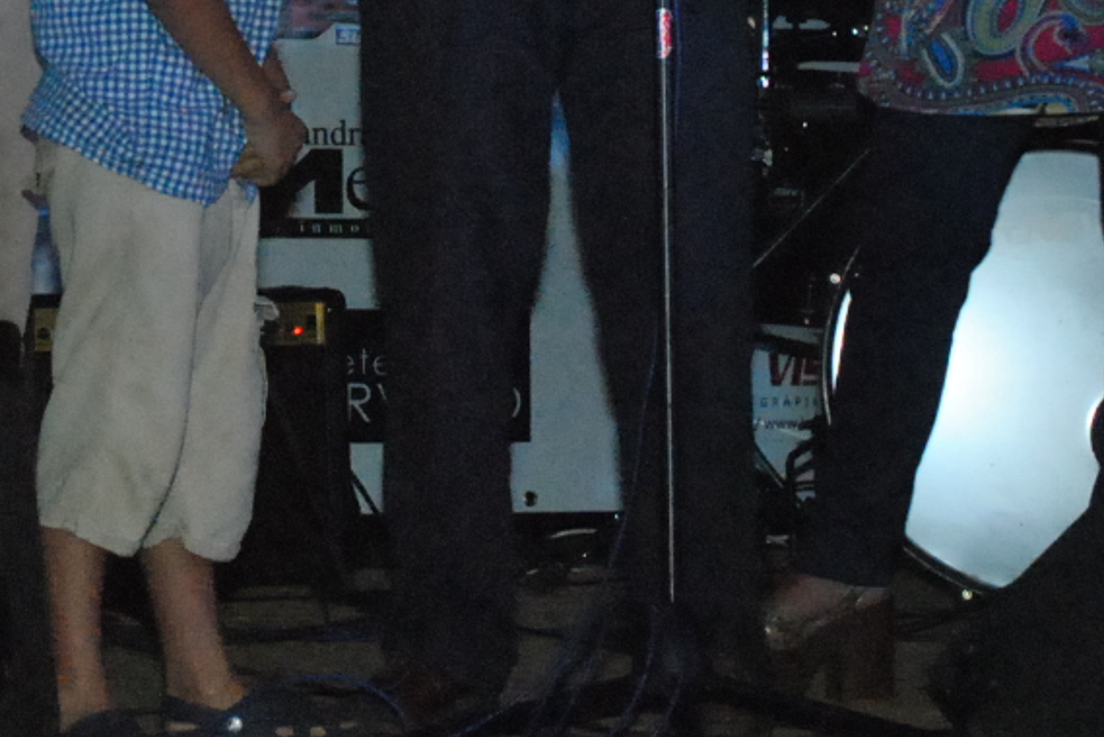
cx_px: 132
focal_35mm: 179
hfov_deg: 11.4
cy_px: -301
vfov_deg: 7.6
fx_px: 5483
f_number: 5.6
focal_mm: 35
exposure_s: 1/80
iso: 1600
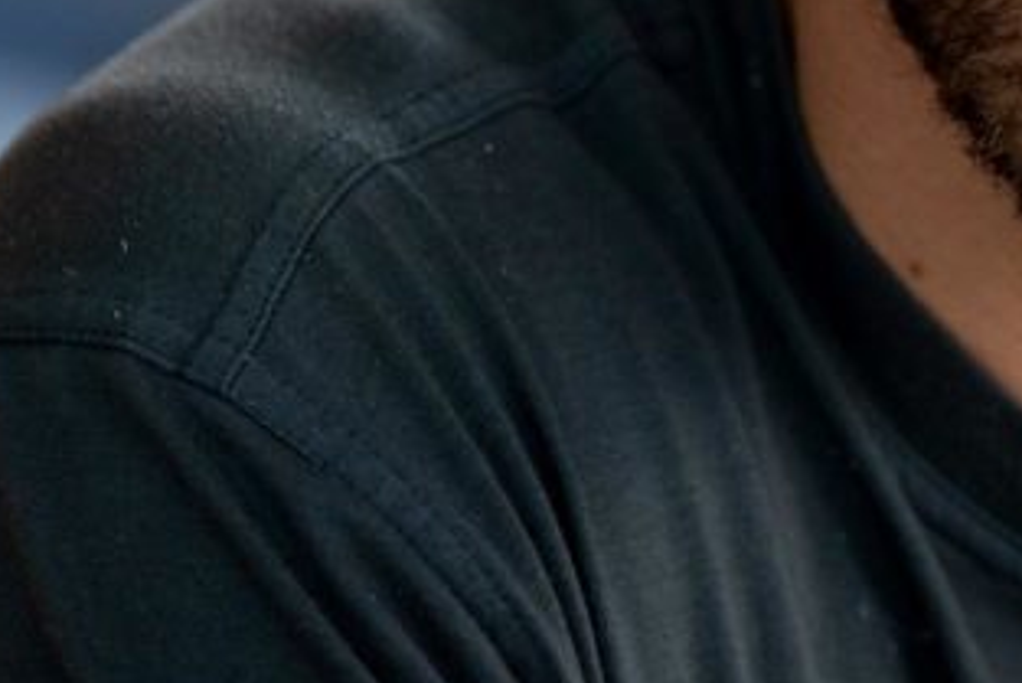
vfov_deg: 2.8
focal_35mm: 491
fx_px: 13945
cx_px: 1401
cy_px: -502
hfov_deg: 4.2
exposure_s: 1/160
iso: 1250
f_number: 3.5
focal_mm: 135
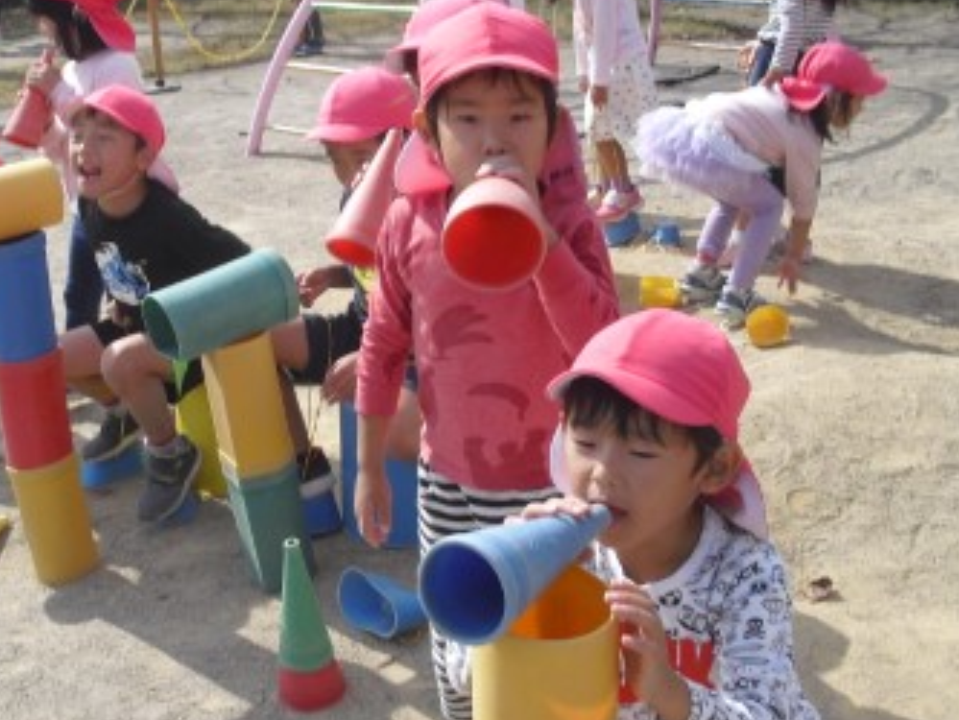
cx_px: 325
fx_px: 1497
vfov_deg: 27.1
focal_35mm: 54
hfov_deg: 35.2
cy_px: 356
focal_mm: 6.3
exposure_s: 1/125
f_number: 7.8
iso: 64
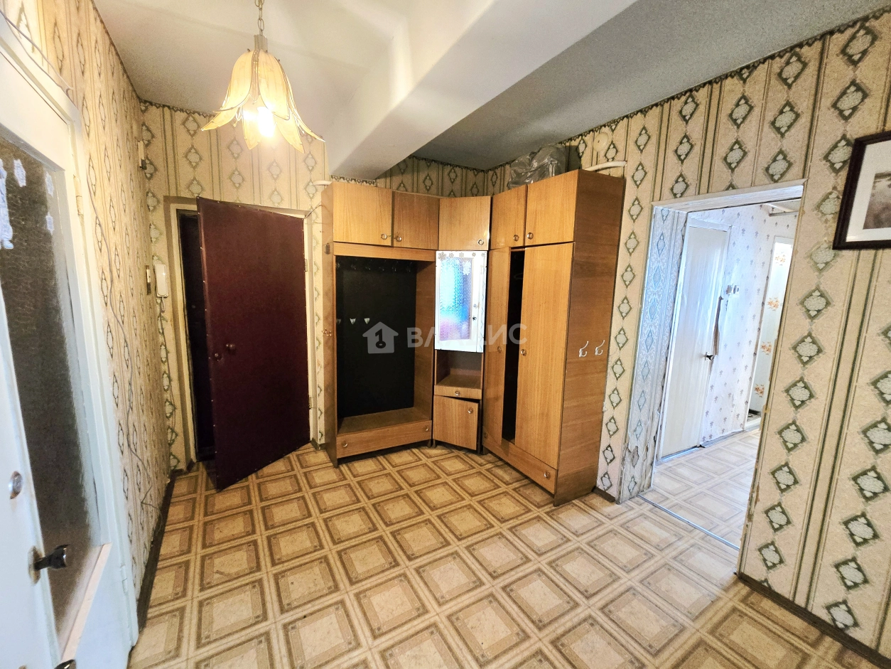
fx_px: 335
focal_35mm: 13
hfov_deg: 106.2
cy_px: 334
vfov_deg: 89.9
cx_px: 446
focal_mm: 2.2
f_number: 2.2
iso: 1000
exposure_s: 1/50.3
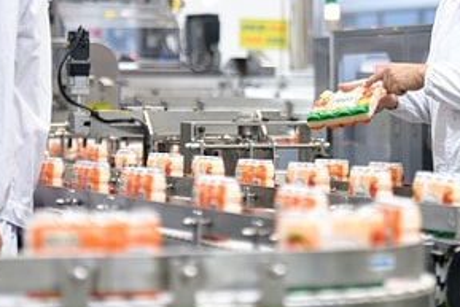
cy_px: 56
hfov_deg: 11.2
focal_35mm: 183
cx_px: 304
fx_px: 2339
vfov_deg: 7.5
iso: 1000
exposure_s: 1/125
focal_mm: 98
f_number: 2.8
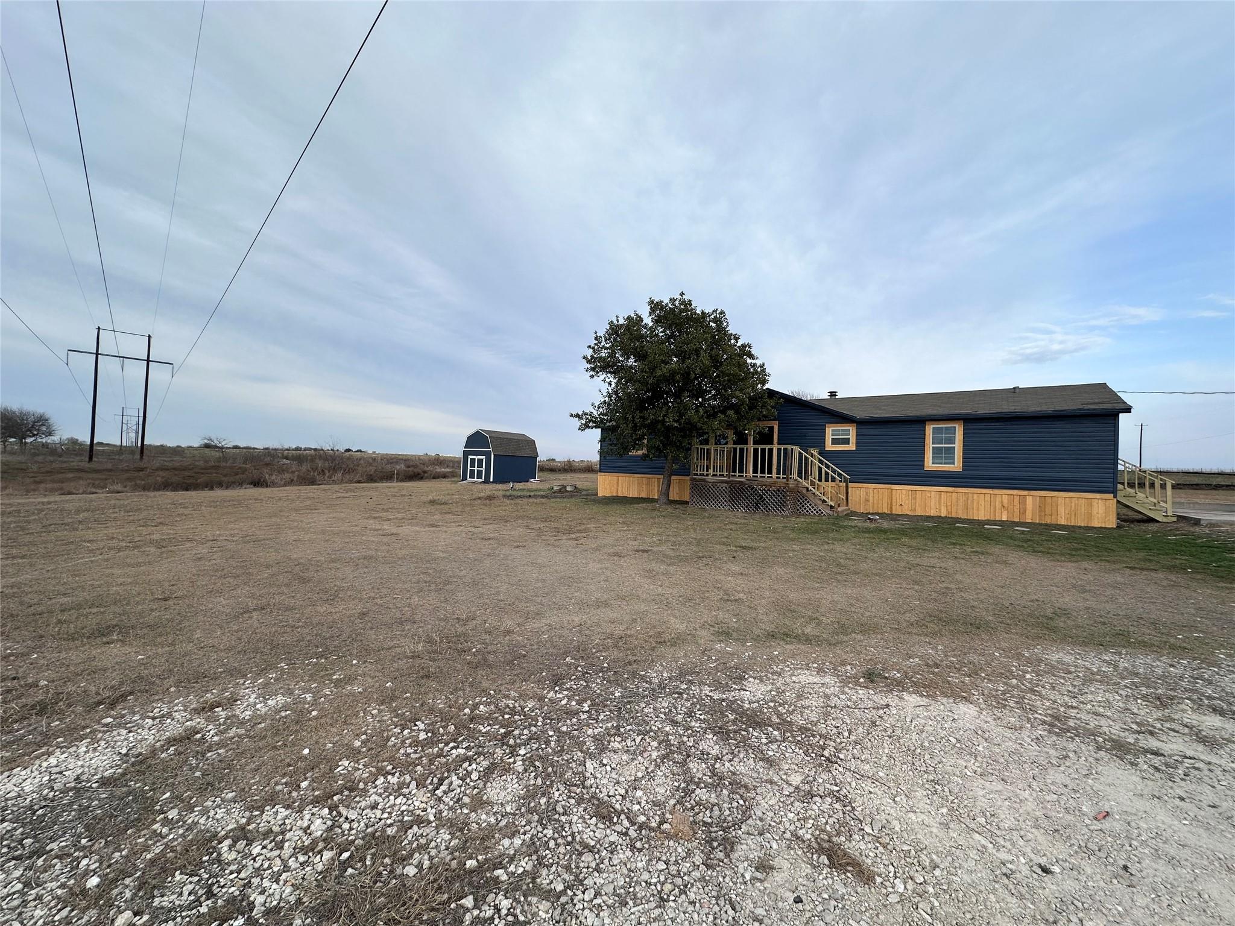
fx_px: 499
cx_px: 618
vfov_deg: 85.7
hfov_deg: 102.1
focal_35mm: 14
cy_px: 463
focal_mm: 2.22
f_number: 2.2
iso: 40
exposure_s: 1/670
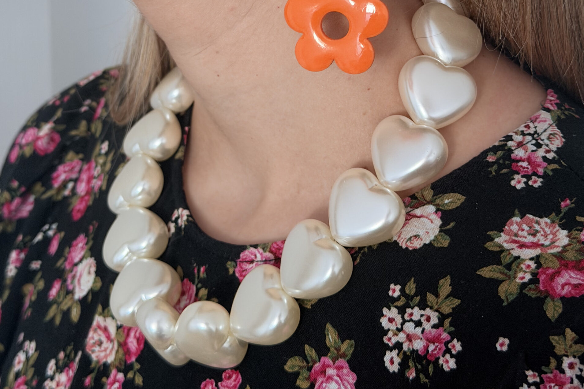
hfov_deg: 30.1
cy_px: 9
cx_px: 291
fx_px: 1087
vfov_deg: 19.8
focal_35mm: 67
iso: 125
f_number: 1.78
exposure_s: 1/60
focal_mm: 6.76
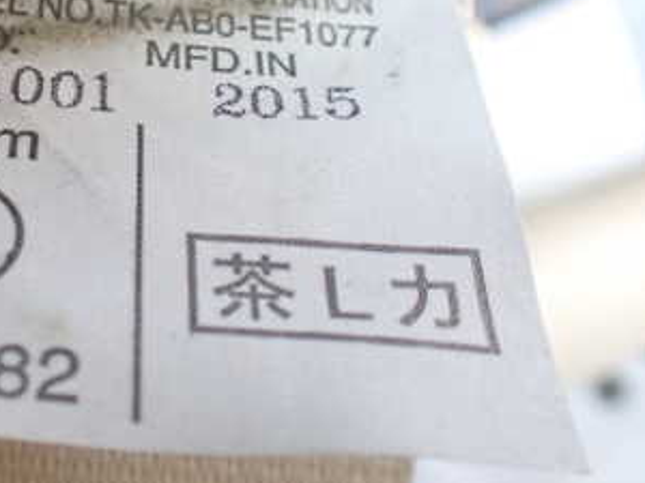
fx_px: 1118
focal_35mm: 60
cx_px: 82
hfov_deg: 30.9
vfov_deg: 24.0
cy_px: 88
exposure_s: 1/125
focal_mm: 5.4
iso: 500
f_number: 2.3
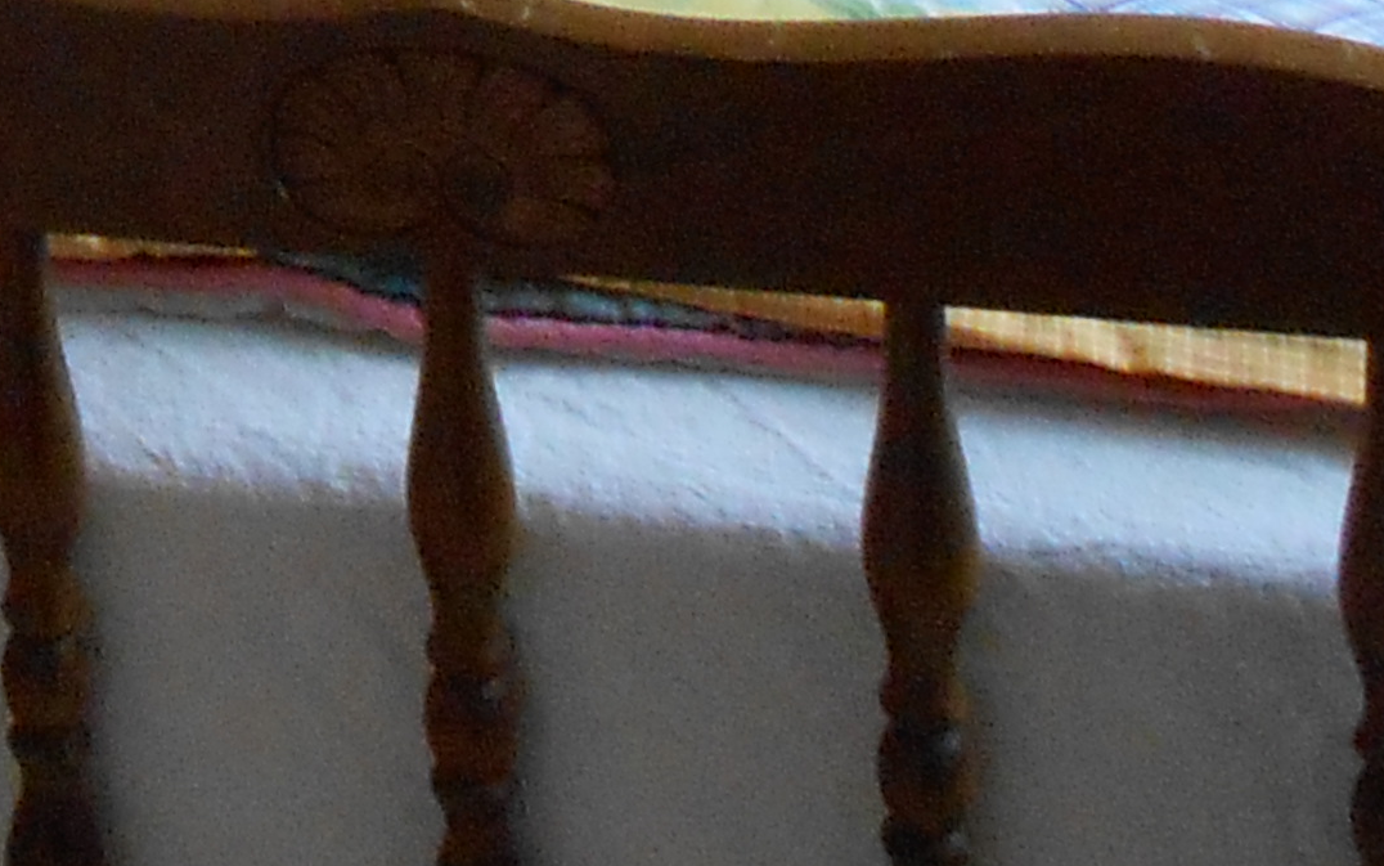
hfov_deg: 16.3
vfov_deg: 9.7
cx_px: -614
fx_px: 4452
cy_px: -1305
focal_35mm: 118
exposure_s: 1/20
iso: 400
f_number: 3.5
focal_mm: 4.6
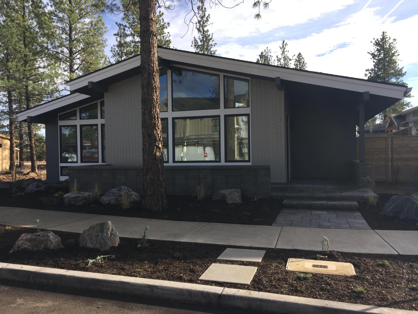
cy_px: 157
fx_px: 350
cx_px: 209
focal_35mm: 29
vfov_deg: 48.2
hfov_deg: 61.7
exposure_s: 1/989
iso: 32
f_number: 2.2
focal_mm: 4.15
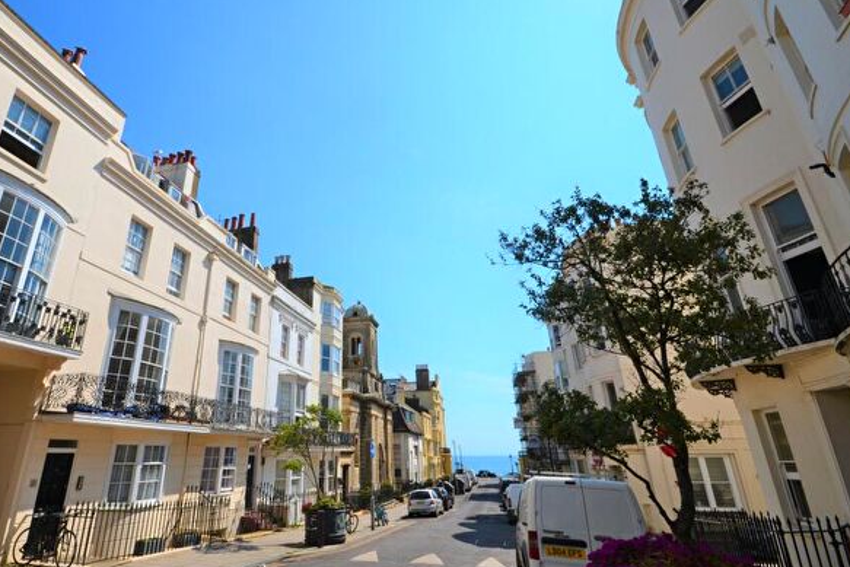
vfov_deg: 67.3
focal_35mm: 18
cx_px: 356
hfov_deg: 89.2
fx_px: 425
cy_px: 262
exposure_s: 1/500
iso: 360
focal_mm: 10
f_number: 11
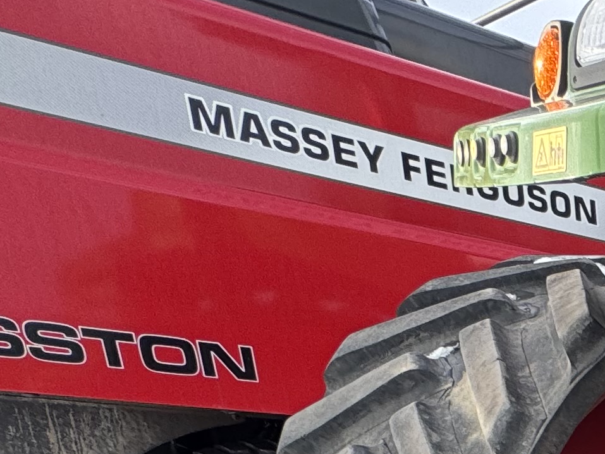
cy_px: 882
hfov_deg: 21.1
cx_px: 1108
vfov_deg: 18.0
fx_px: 1031
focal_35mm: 59
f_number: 2.2
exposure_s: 1/155
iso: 40
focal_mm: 2.22
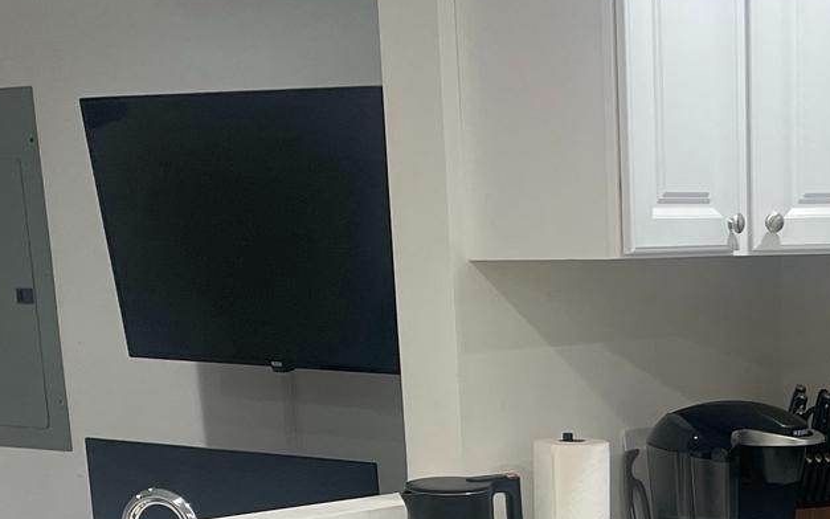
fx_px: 2036
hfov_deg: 22.6
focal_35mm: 90
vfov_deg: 13.6
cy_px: 808
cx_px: 720
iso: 125
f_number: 1.6
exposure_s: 1/100
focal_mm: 4.2
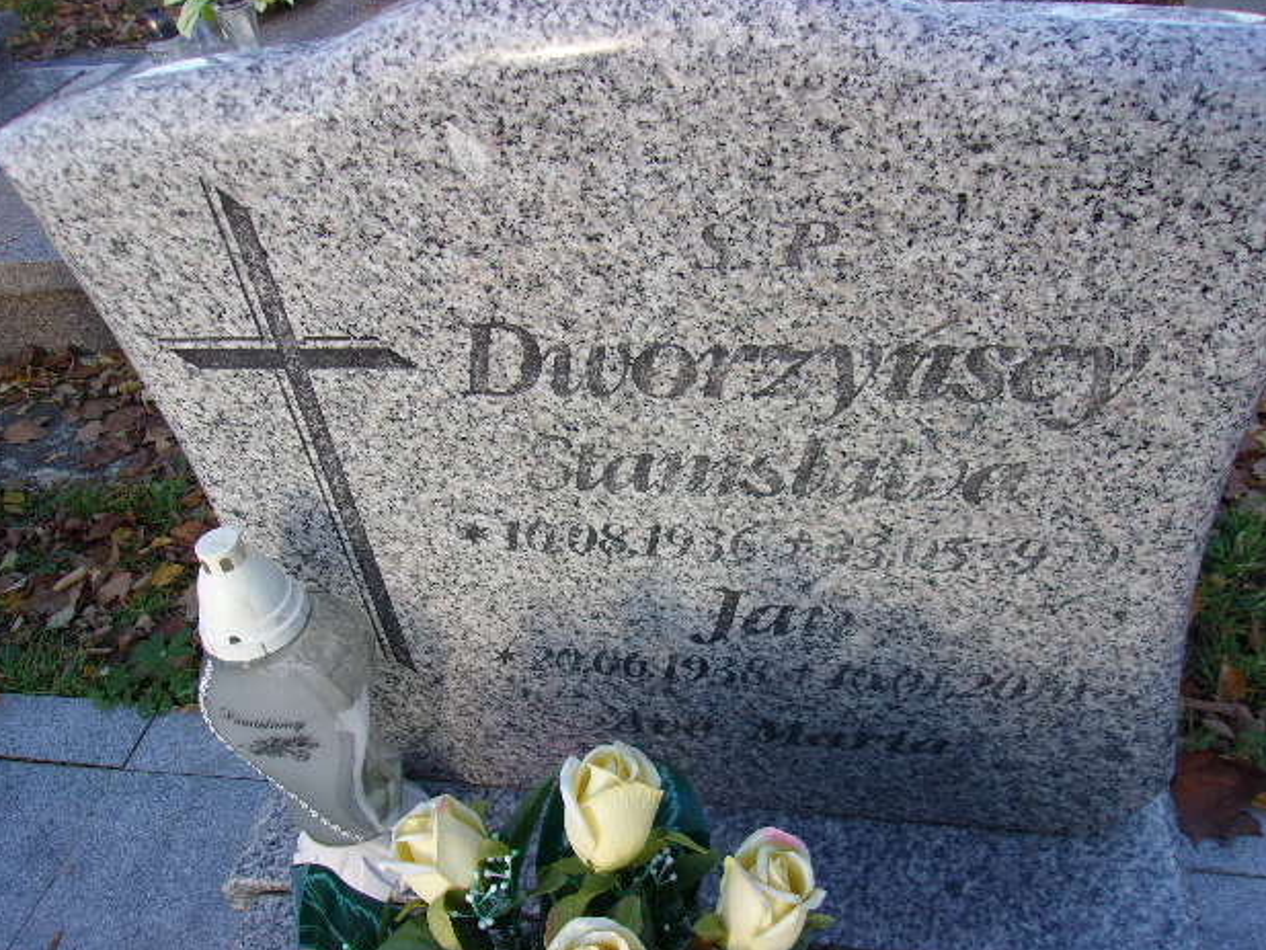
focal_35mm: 28
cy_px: 480
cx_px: 644
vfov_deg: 49.8
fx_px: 1024
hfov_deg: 63.4
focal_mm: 4.9
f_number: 3
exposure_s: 1/150
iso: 80
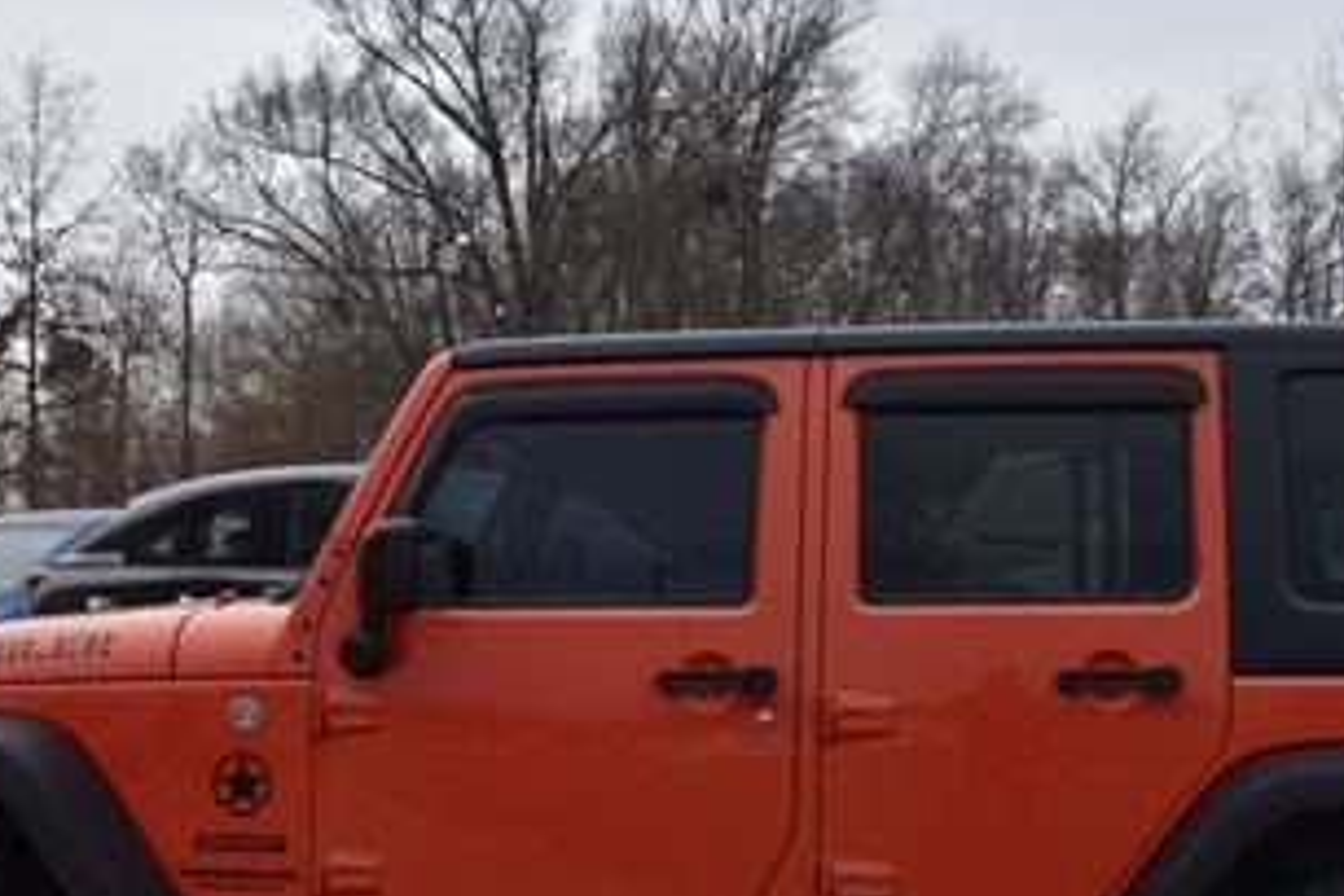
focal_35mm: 69
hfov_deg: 29.2
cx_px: 707
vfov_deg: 19.6
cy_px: 672
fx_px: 2576
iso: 400
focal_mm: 22
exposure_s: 1/200
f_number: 10
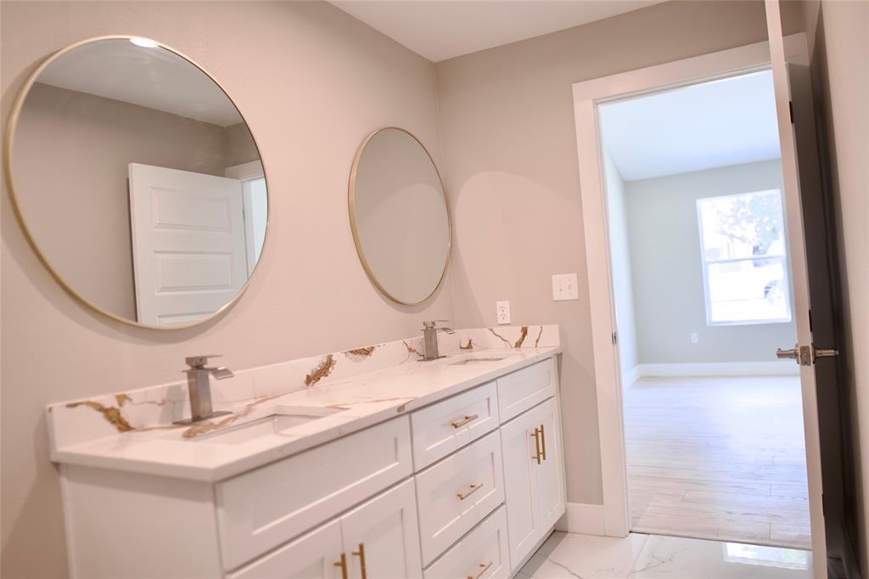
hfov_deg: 73.8
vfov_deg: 53.1
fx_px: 579
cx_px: 434
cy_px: 290
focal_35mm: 24
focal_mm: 16
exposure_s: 1/50
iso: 80
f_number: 1.4
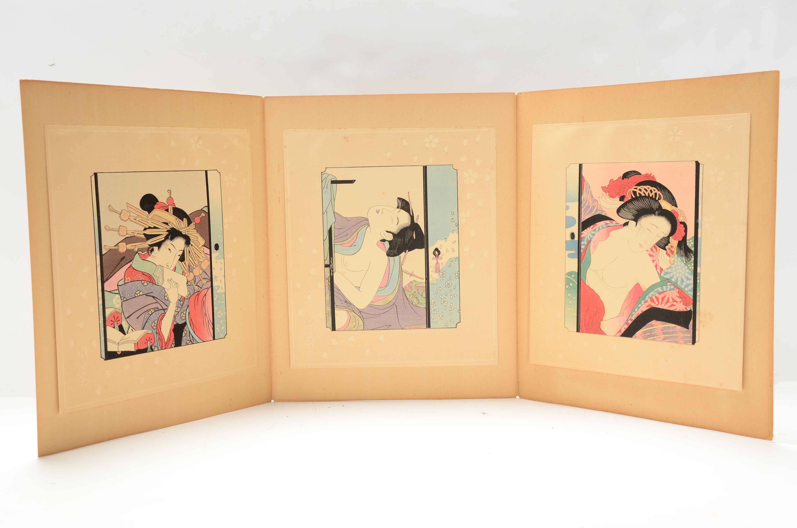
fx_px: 994
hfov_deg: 43.7
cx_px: 398
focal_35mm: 45
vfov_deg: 29.7
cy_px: 264
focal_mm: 30
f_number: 9
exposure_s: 1/160
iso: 200
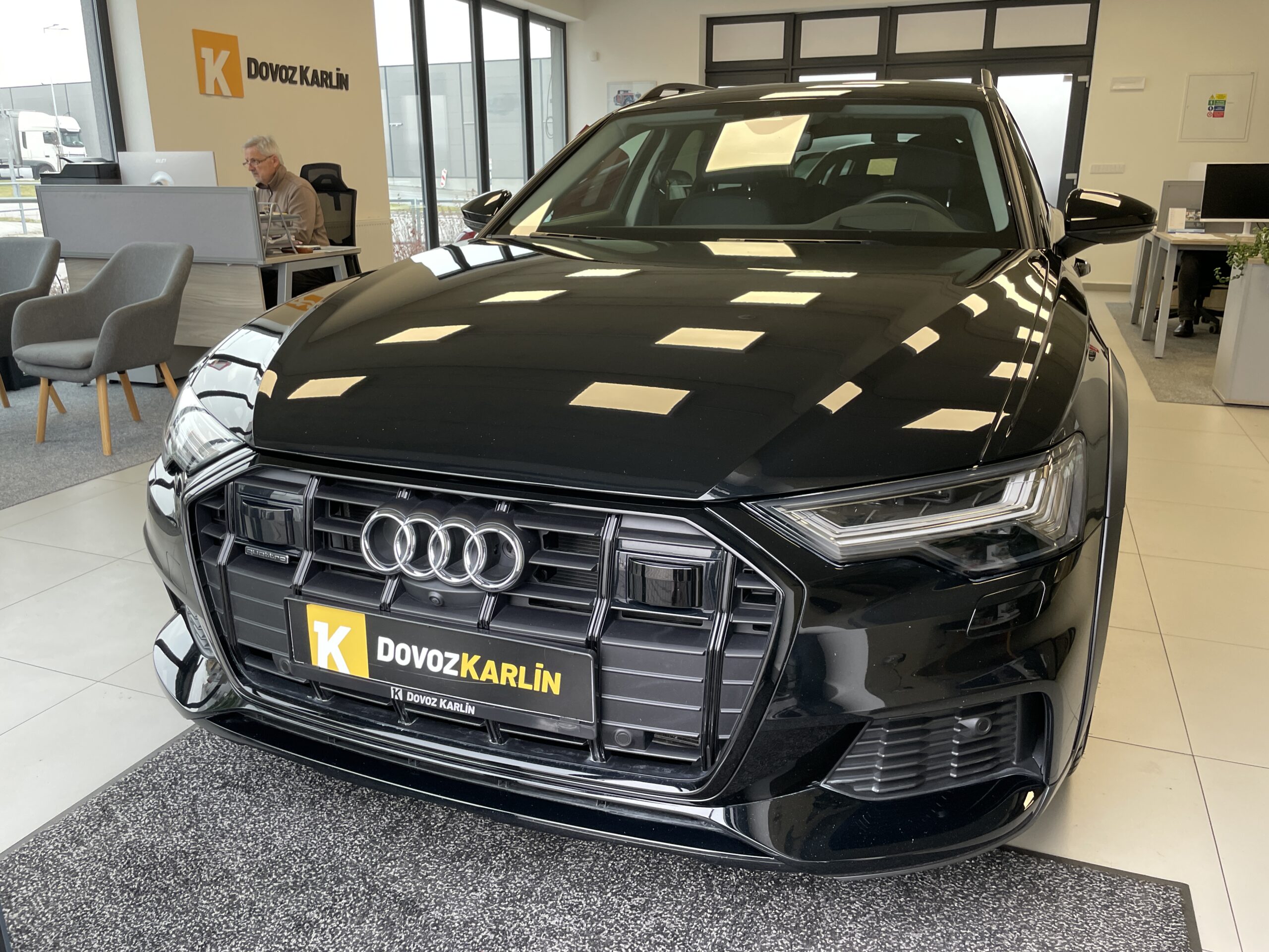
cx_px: 634
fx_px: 953
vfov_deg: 53.1
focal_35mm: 26
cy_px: 476
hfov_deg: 67.3
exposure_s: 1/121
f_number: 1.6
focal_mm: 4.2
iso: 100
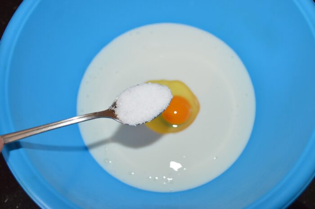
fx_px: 262
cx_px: 158
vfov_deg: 43.5
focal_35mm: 30
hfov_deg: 62.0
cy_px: 104
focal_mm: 20
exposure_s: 1/60
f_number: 3.8
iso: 400
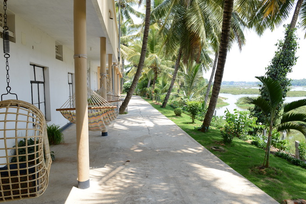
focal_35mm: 25
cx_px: 150
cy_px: 102
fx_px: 213
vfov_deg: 51.3
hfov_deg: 71.5
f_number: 10
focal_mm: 24
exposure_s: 1/125
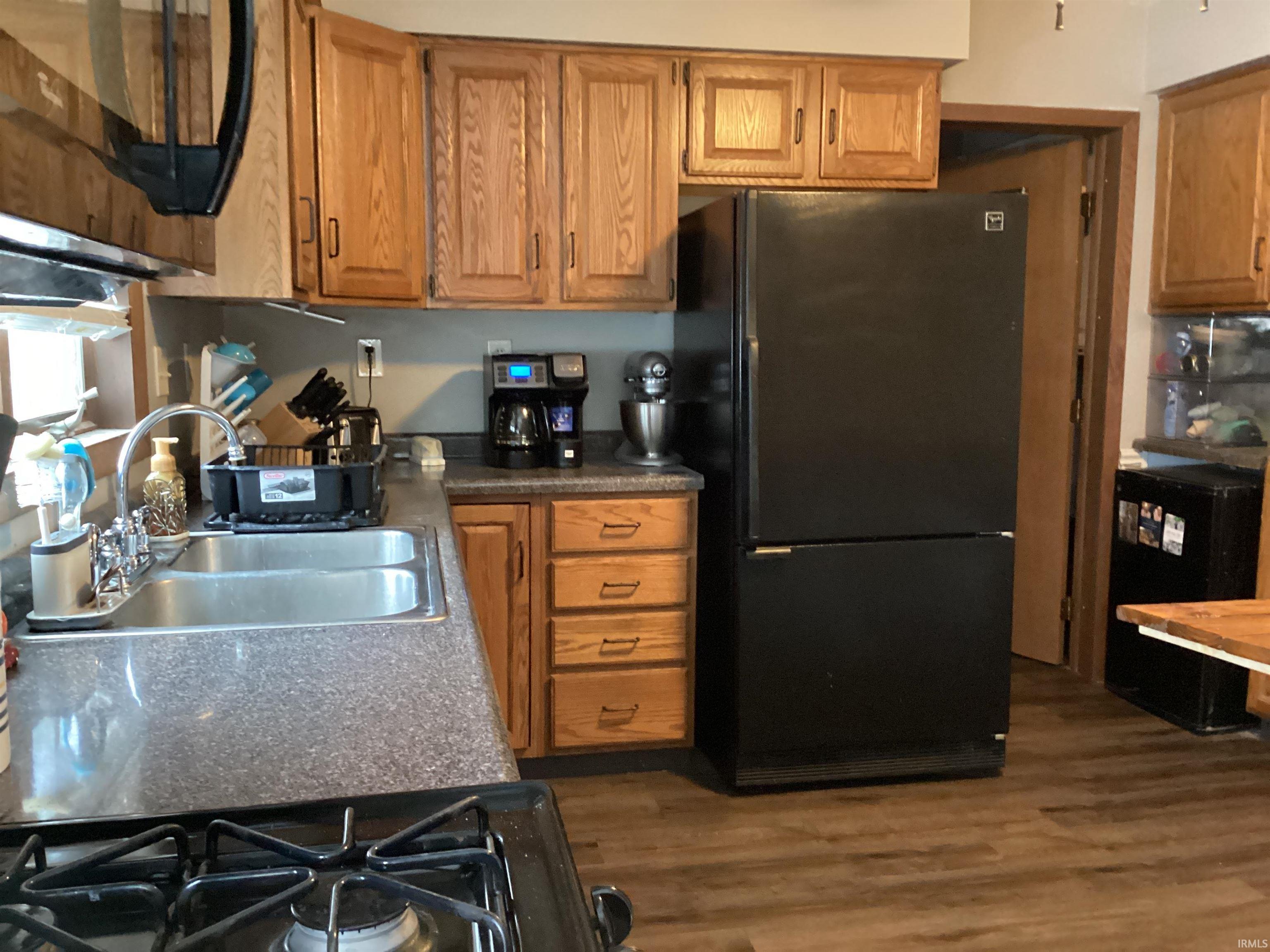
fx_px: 1137
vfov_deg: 45.4
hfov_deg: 58.4
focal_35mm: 31
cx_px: 635
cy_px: 476
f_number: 2.4
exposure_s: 1/24
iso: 800
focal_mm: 3.3
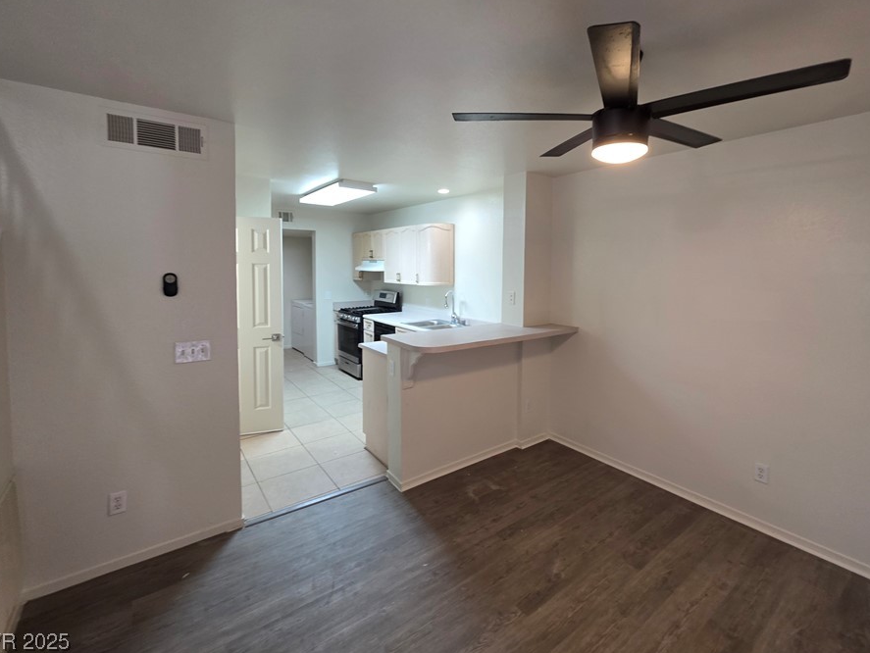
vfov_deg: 81.4
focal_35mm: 15
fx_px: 377
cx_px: 473
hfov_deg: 97.9
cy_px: 287
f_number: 1.9
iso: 200
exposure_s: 1/60
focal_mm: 2.2
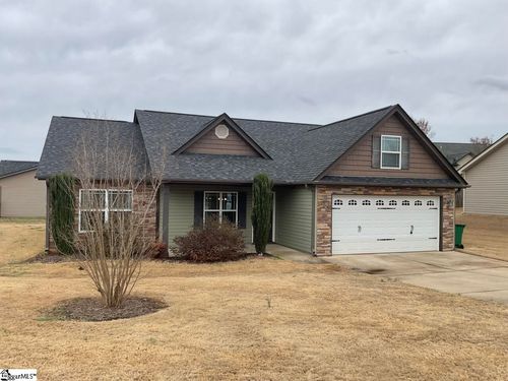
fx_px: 426
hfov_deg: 61.7
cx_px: 254
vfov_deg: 48.2
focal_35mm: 29
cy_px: 190
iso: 16
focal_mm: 3
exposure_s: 1/1221
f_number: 1.8
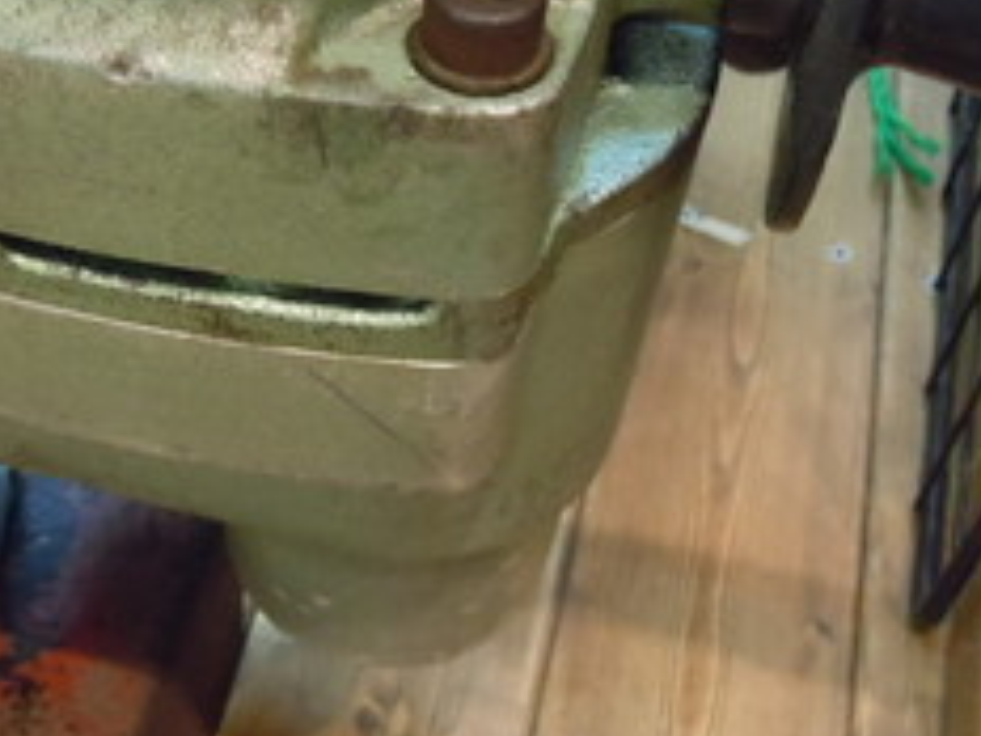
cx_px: 296
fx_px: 1615
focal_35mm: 57
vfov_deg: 25.6
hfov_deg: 33.4
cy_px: 300
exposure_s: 1/10
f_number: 4
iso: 800
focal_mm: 5.9
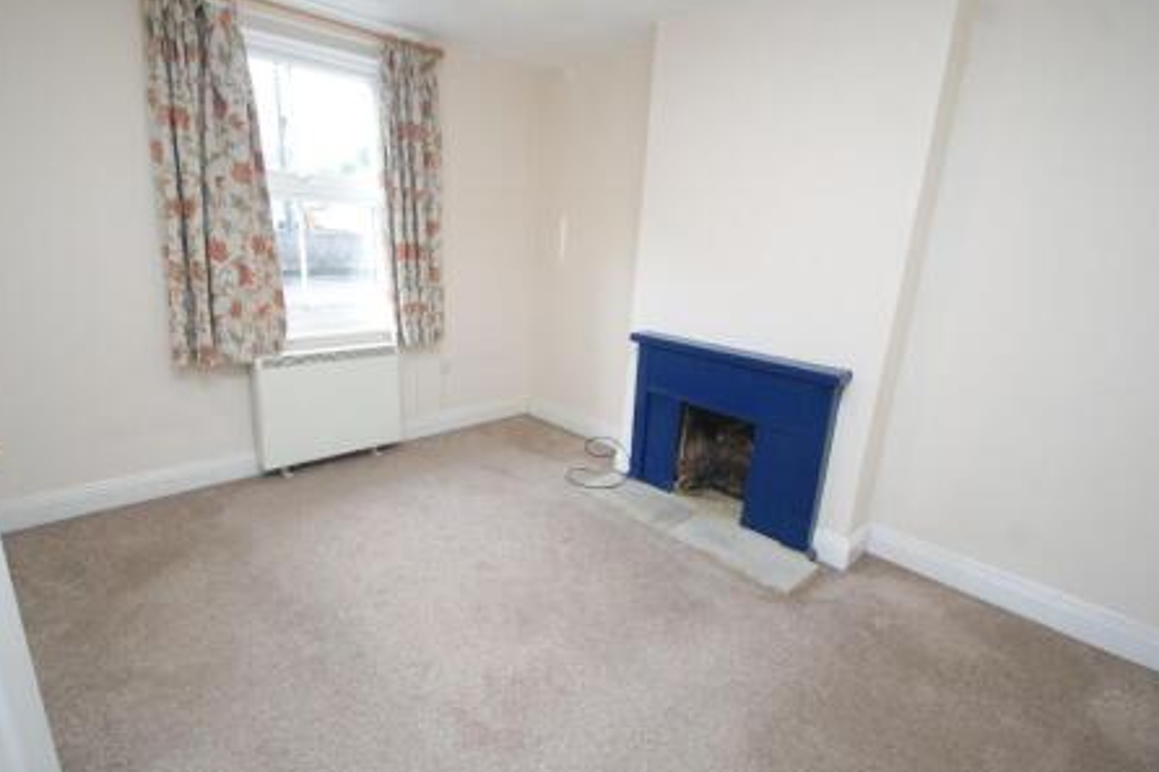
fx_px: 515
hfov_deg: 96.7
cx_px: 559
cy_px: 391
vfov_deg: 73.7
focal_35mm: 16
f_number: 5.6
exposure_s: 1/60
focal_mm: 10
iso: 400
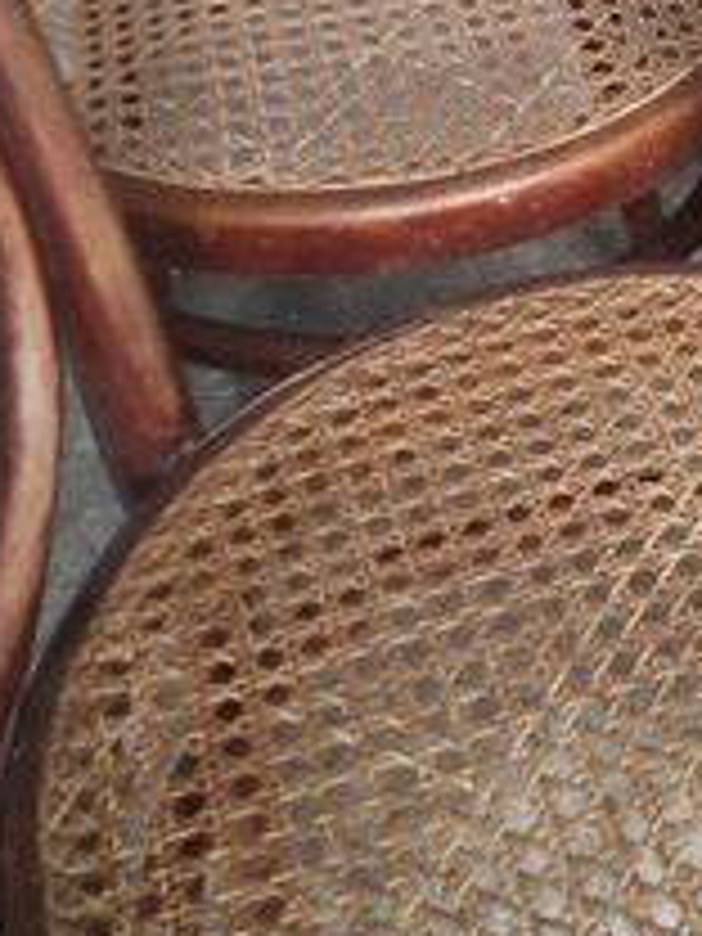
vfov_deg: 24.2
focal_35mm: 78
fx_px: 2109
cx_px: 810
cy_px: 76
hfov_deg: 18.1
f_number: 1.9
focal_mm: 3.6
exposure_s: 1/50
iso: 100
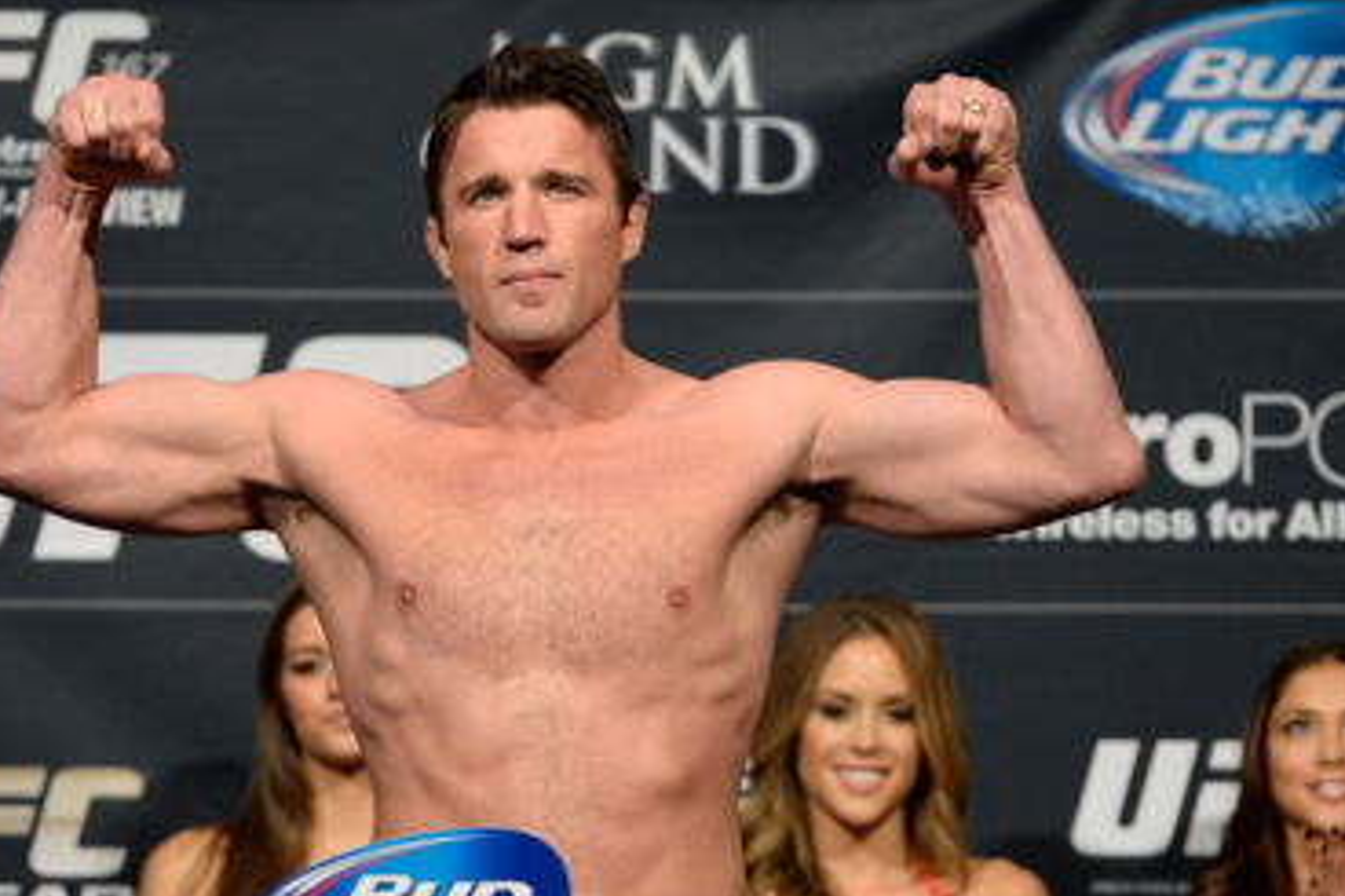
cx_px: 543
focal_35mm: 260
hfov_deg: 7.9
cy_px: 463
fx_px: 9709
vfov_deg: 5.3
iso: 3200
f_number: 3.5
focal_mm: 200
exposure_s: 1/500
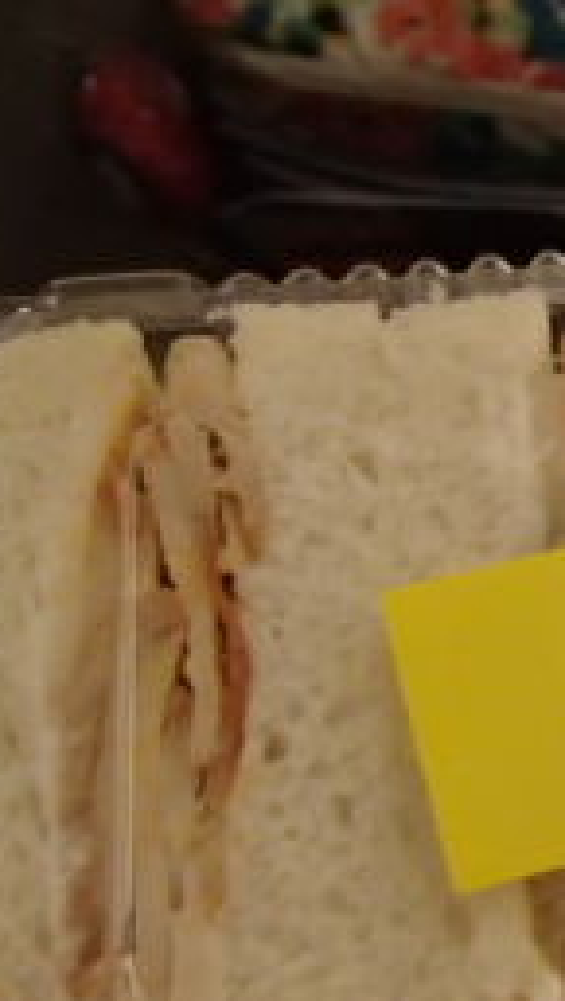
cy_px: 730
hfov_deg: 14.3
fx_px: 2046
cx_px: 927
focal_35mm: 77
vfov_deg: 27.2
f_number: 3.9
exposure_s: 1/13
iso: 800
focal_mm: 5
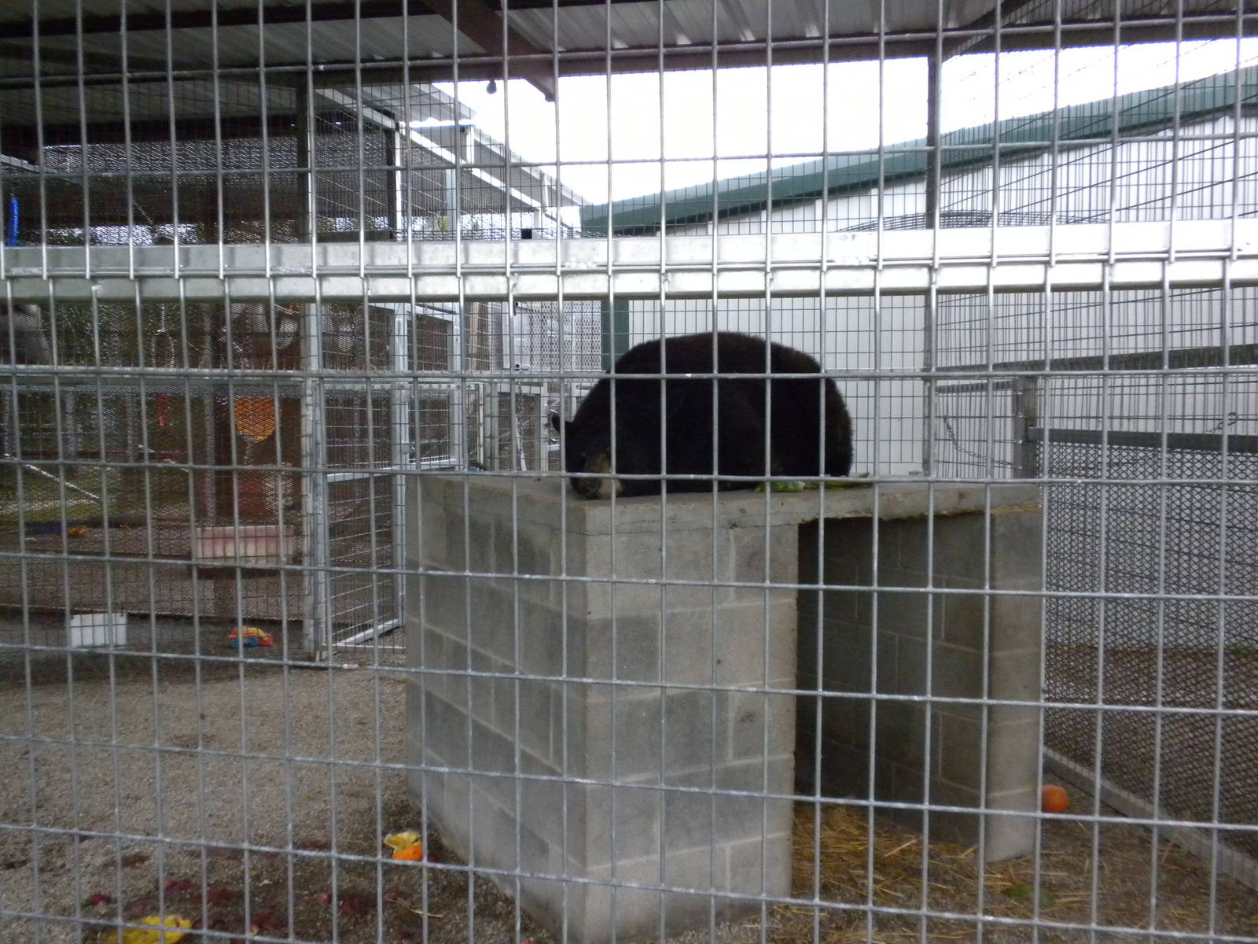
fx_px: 1345
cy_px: 472
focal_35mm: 37
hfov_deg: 50.1
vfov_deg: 38.7
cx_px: 629
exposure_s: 1/326
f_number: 3.5
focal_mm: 6.6
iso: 400
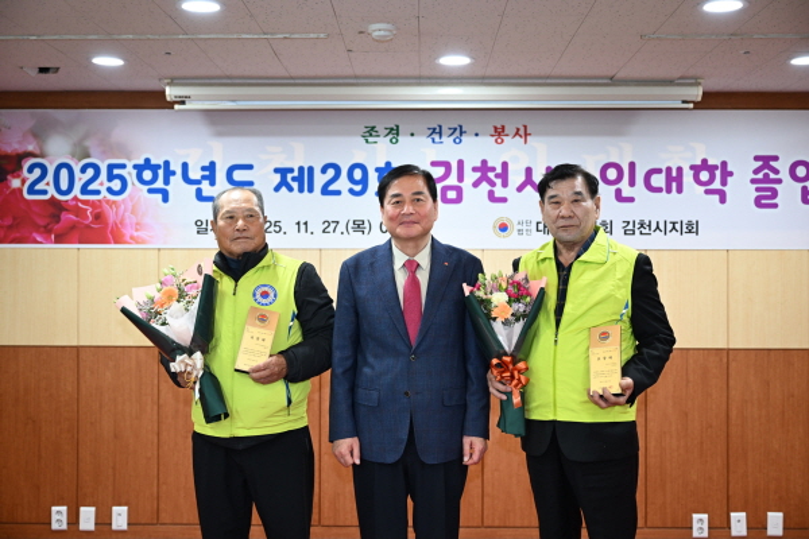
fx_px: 1011
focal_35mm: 45
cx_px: 404
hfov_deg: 43.6
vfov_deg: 29.9
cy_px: 270
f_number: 3.2
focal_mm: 45
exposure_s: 1/161
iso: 1000
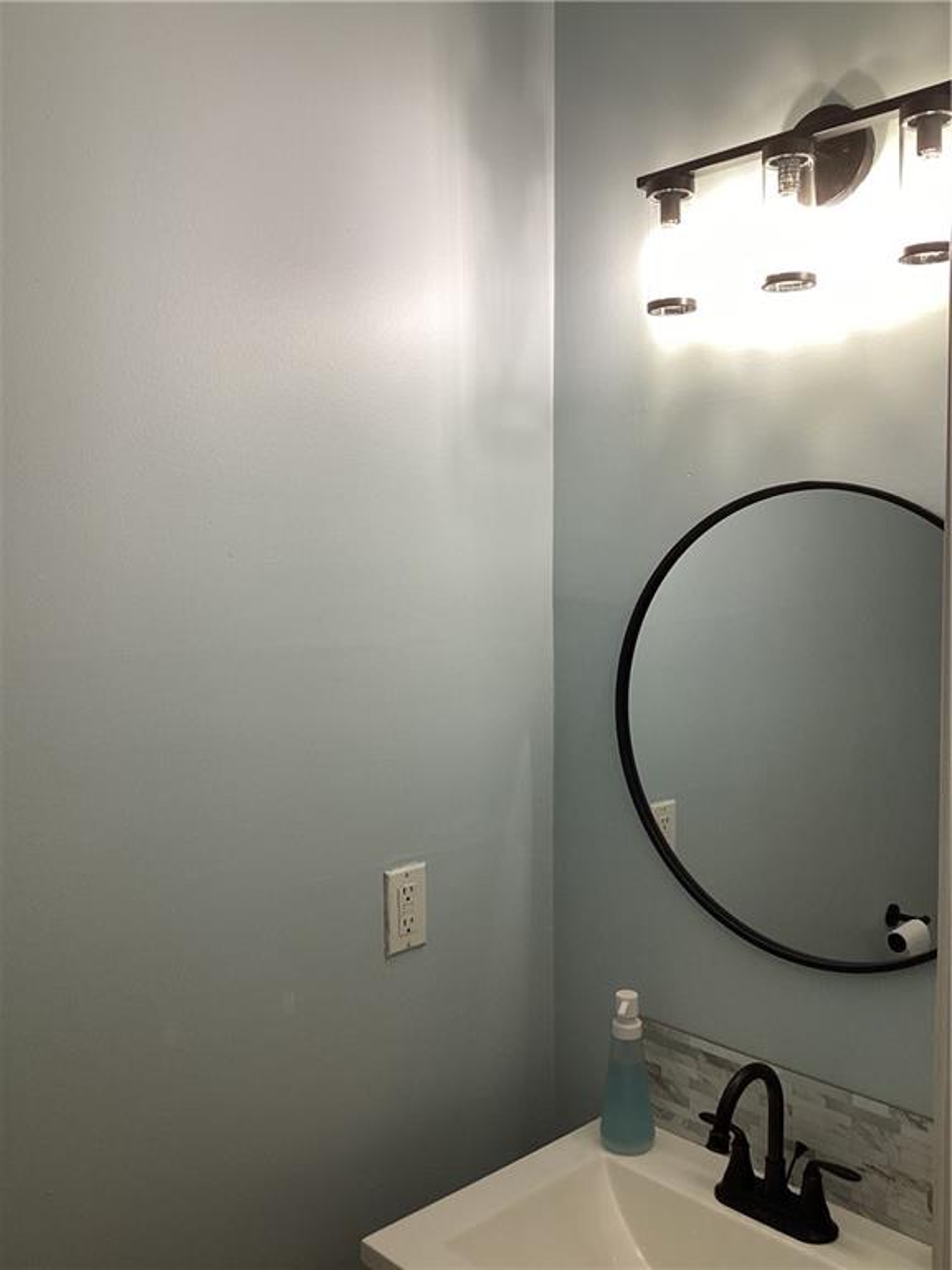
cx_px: 476
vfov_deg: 58.4
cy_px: 635
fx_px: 1137
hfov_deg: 45.4
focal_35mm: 31
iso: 64
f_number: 2.4
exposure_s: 1/60
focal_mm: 3.3
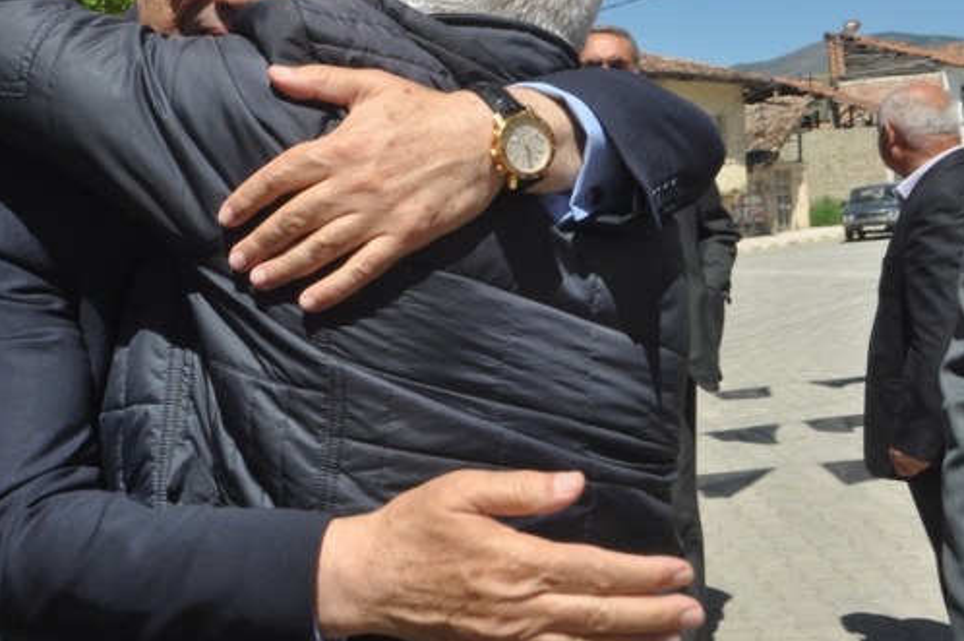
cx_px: 337
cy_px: 152
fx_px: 1418
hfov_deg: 37.2
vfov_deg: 25.1
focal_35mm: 53
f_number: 9
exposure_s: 1/320
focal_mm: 22
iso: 200
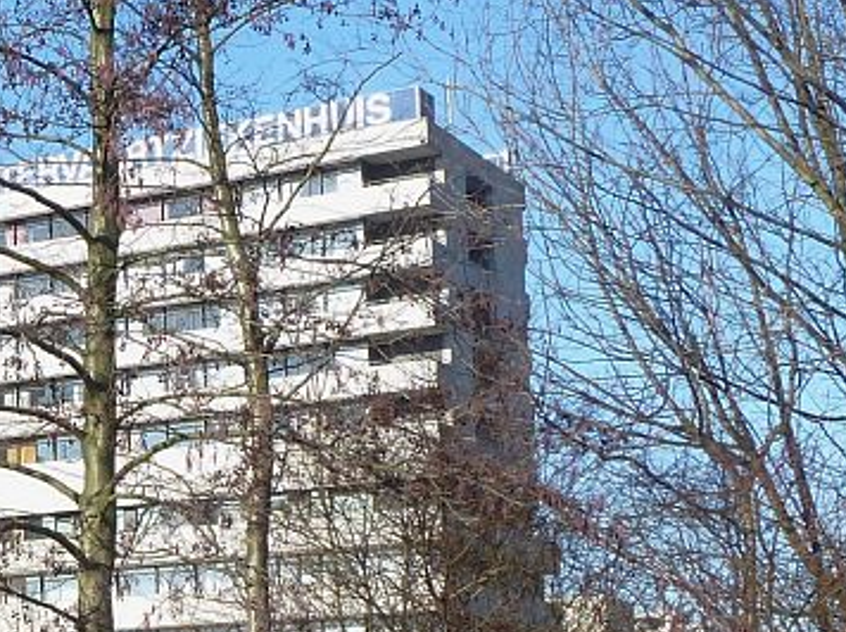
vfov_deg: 15.8
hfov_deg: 19.4
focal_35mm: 92
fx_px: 2245
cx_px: -314
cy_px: 582
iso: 80
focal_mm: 5.3
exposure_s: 1/250
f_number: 4
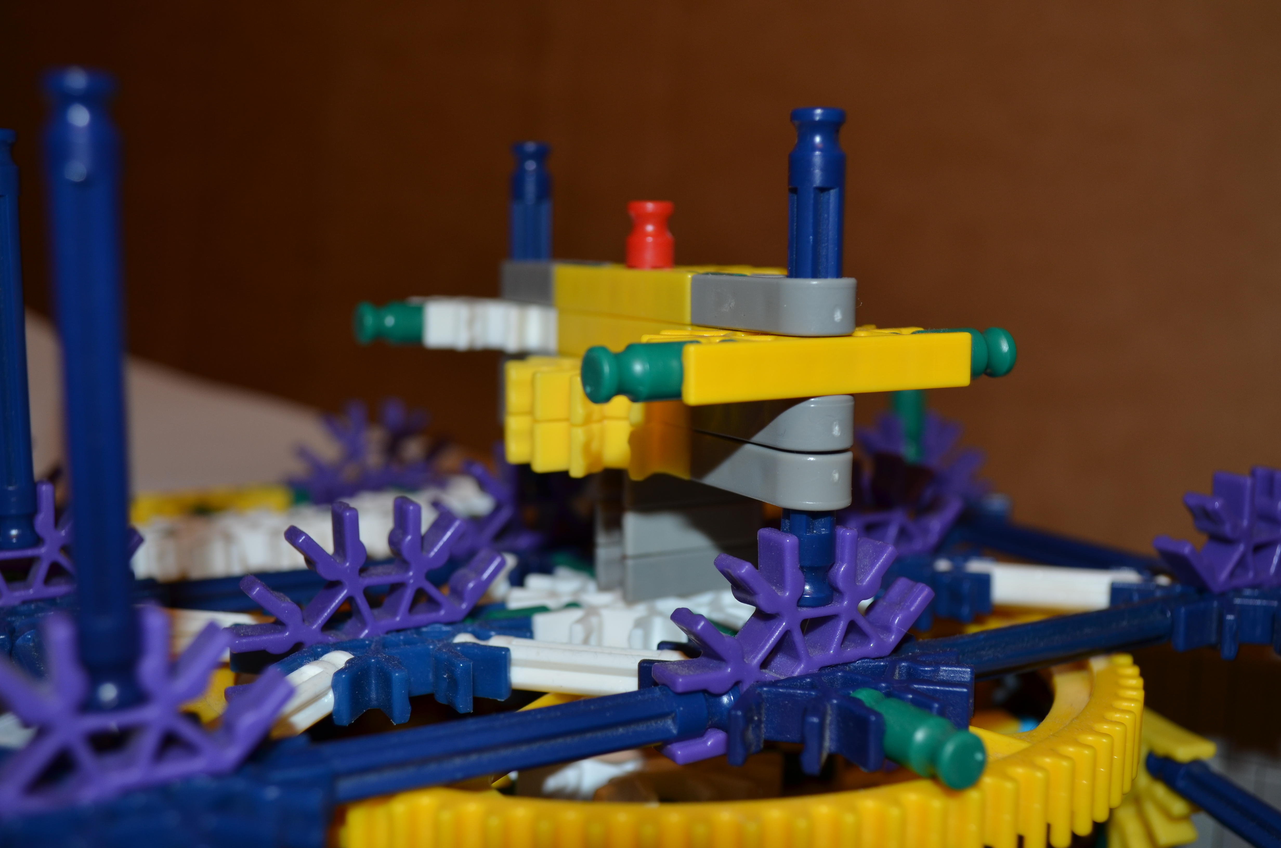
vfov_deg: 30.7
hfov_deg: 45.0
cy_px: 424
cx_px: 640
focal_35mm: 44
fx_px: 1545
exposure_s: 1/30
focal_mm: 29
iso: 200
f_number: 5.6
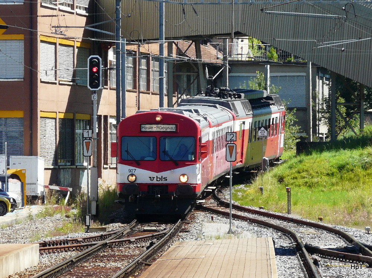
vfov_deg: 6.3
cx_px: 186
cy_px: 139
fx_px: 2513
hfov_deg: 8.5
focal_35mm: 234
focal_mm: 38.4
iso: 100
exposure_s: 1/200
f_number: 5.6
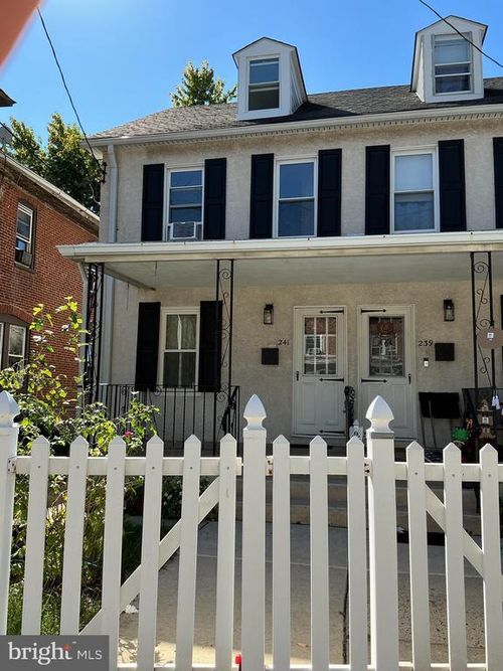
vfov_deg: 61.7
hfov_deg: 48.2
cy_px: 336
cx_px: 252
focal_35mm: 29
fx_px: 562
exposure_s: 1/842
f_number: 1.8
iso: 25
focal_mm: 3
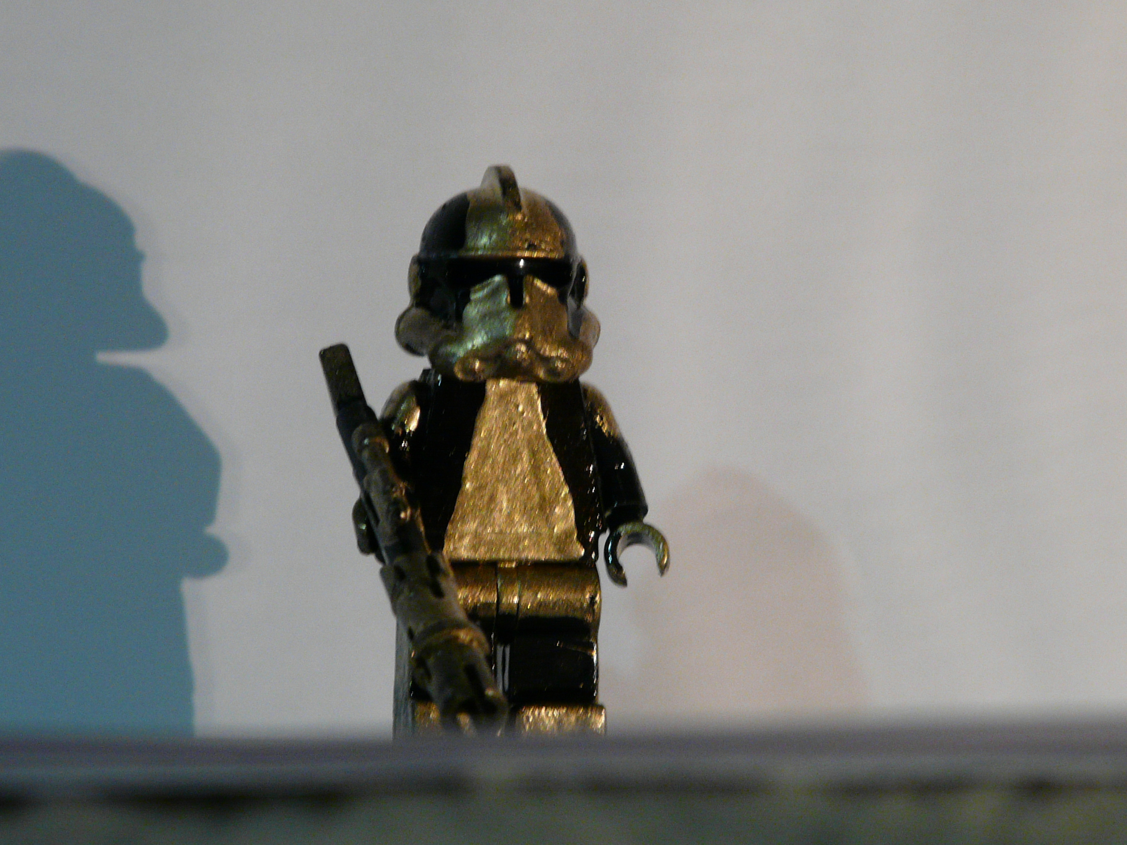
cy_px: 422
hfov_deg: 5.8
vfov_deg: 4.4
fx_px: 11037
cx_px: 564
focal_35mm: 339
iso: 200
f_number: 3.6
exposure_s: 1/8
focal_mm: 43.7
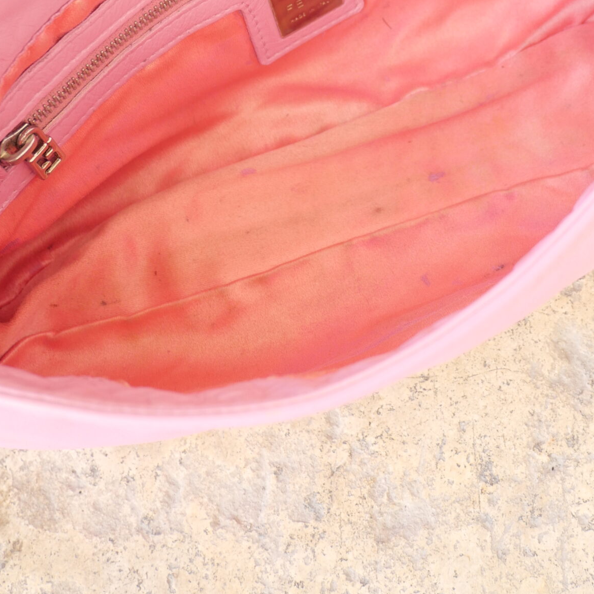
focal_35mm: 58
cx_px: 419
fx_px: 1126
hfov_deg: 29.2
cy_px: -2
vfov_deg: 27.8
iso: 250
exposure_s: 1/60
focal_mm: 15
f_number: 3.8
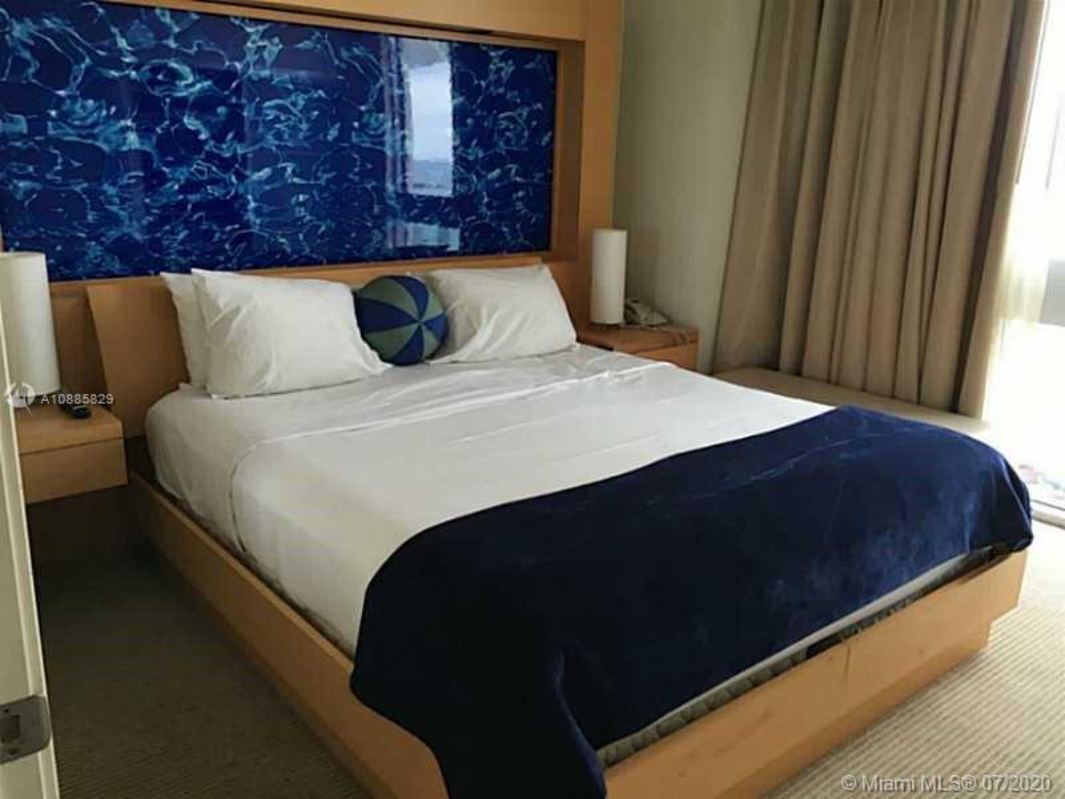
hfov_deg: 61.7
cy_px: 400
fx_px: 892
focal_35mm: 29
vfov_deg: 48.2
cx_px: 532
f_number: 2.2
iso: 50
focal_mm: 4.15
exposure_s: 1/30
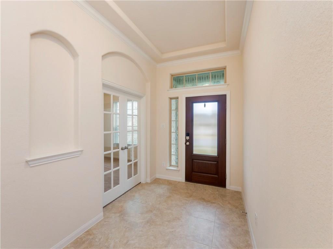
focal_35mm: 14
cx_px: 166
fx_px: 135
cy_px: 124
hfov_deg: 102.1
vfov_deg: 85.6
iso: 500
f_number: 4.5
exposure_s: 1/15
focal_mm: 7
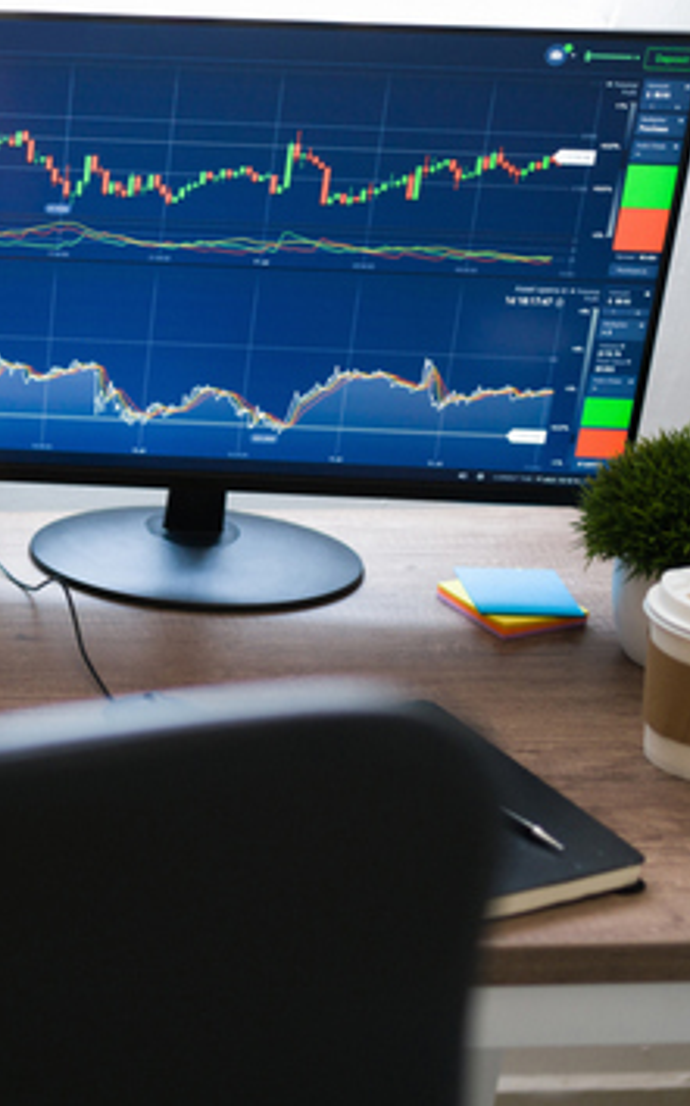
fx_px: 2198
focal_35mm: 73
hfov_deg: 16.7
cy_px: 417
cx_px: -250
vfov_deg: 28.1
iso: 400
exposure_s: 1/125
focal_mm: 35
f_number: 1.8
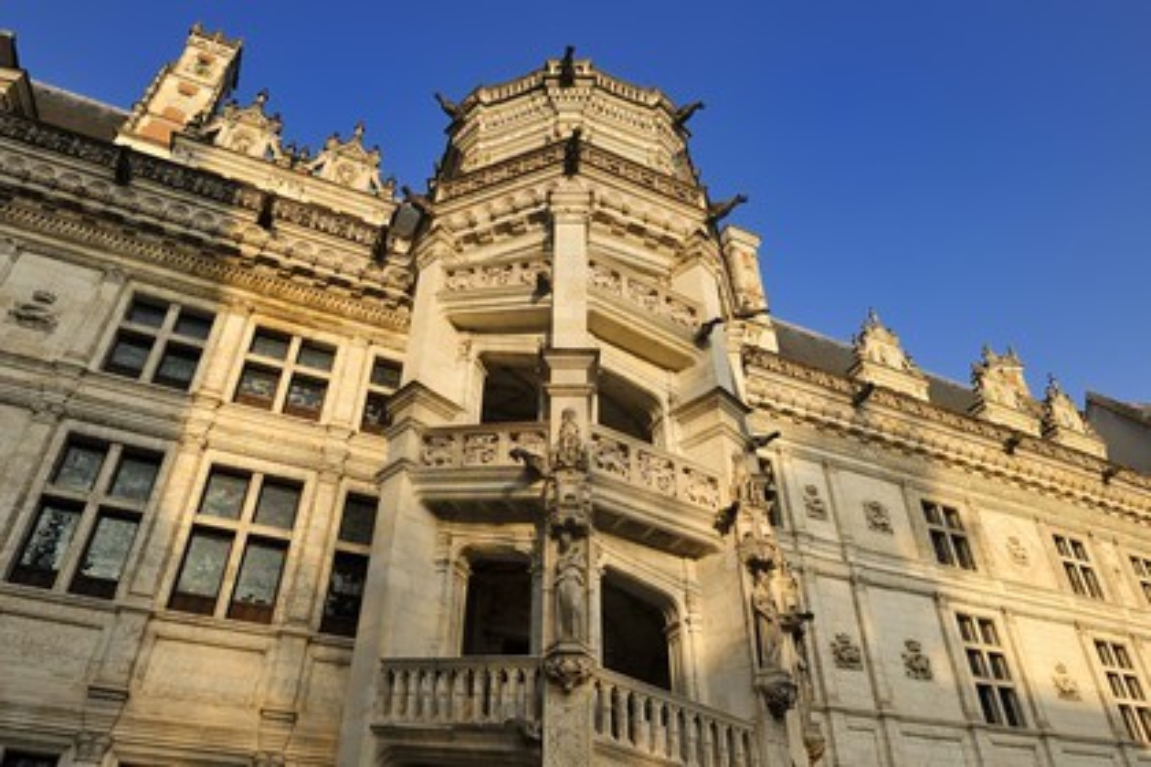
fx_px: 767
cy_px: 384
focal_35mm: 24
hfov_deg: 73.7
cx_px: 576
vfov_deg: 53.1
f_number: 13
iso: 200
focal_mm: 24
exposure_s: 1/160
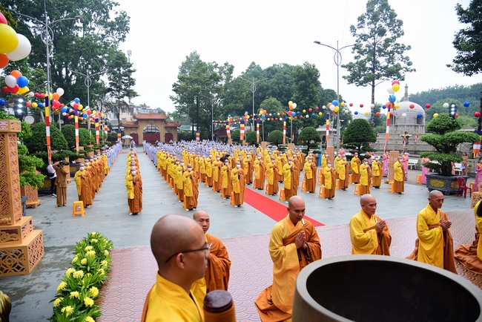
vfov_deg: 53.2
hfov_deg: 73.7
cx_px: 241
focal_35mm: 24
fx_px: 321
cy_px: 161
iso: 160
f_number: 4
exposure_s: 1/125
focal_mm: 24
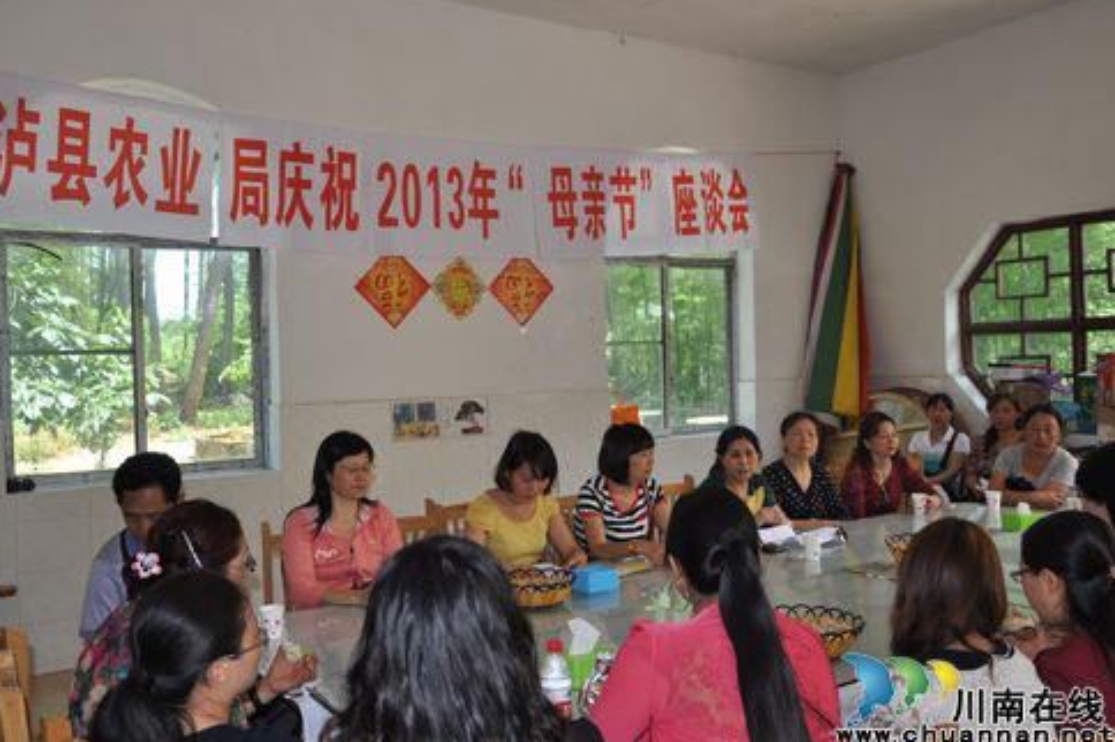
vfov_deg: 40.5
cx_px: 558
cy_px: 373
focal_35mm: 33
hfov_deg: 58.0
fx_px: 1006
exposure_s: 1/200
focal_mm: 21
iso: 280
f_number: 3.8
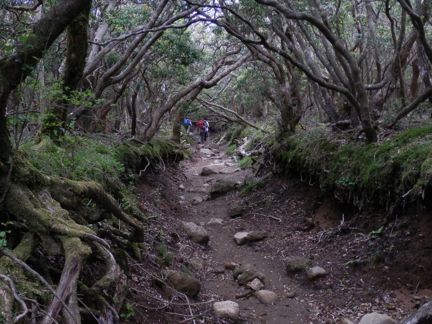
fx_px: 462
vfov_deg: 38.7
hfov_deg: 50.1
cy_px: 162
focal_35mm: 37
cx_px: 216
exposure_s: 1/80
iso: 200
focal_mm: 6.6
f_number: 3.6
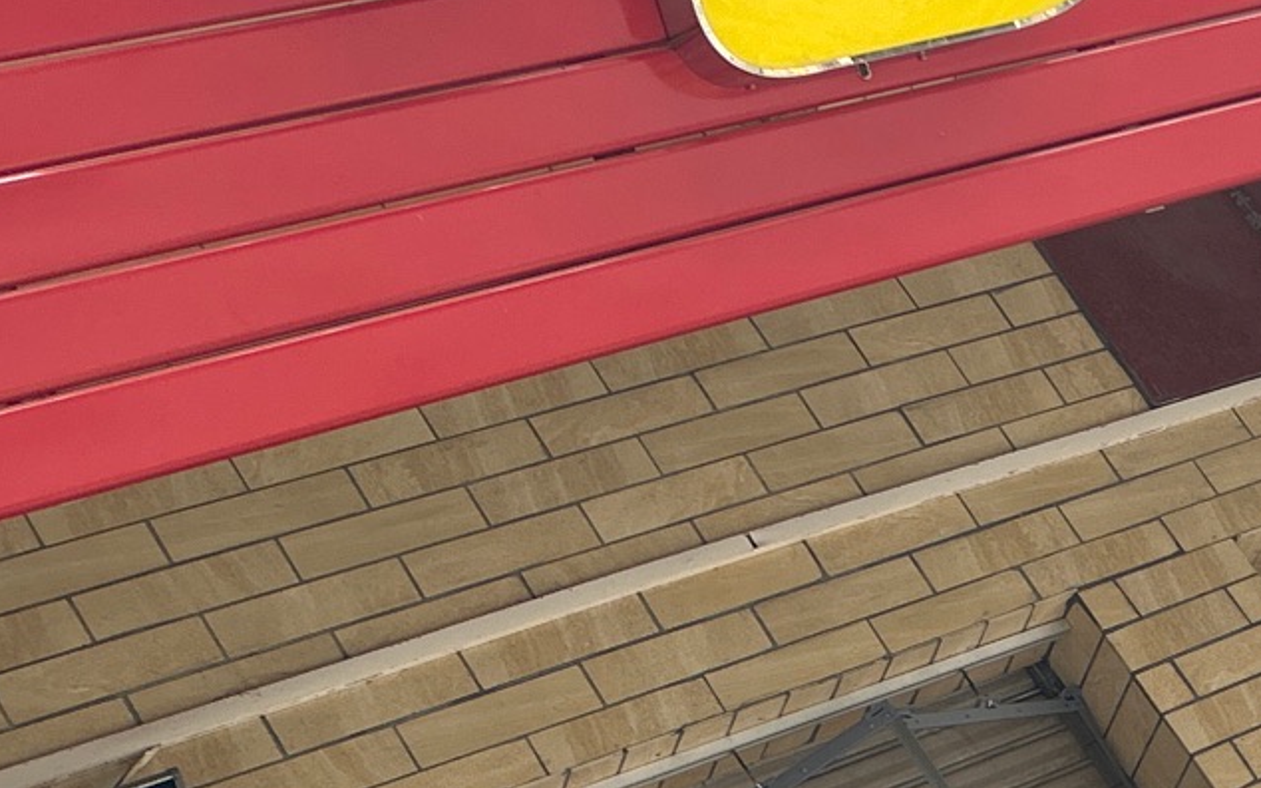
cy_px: 499
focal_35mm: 87
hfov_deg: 20.5
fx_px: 2989
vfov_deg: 15.0
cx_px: 1876
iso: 64
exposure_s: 1/121
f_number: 1.5
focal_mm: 5.7
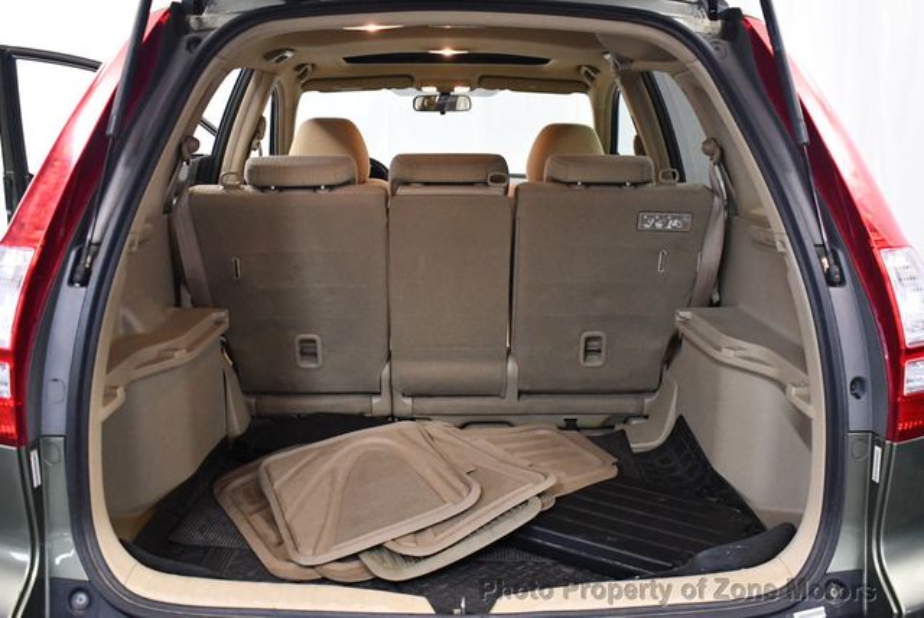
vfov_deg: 36.9
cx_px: 462
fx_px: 925
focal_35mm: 36
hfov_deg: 53.1
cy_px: 309
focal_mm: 18
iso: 3200
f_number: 3.5
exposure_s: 1/125
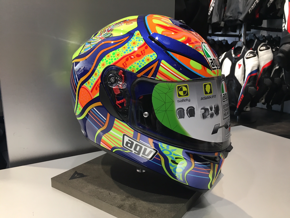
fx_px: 243
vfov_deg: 48.2
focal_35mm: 29
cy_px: 109
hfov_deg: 61.7
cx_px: 145
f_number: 2.2
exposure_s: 1/30
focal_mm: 4.15
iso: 80
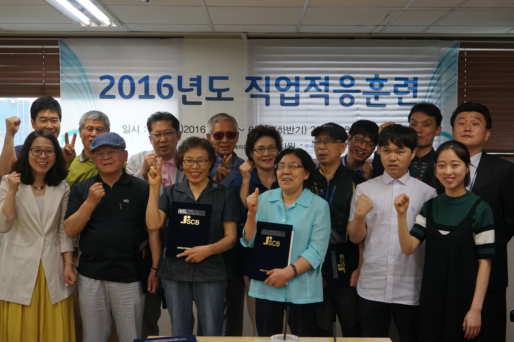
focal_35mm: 48
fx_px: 685
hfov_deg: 41.1
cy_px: 169
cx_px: 260
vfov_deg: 28.1
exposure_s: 1/160
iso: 1000
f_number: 4.5
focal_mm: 47
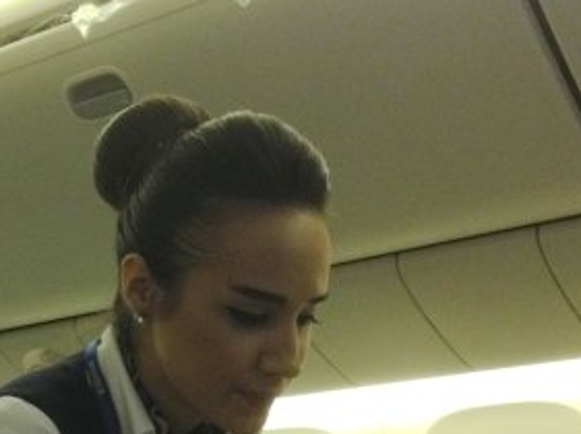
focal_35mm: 86
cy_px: 418
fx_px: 1442
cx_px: 128
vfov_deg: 16.8
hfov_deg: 22.5
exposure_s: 1/20
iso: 200
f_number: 2.4
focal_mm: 4.28
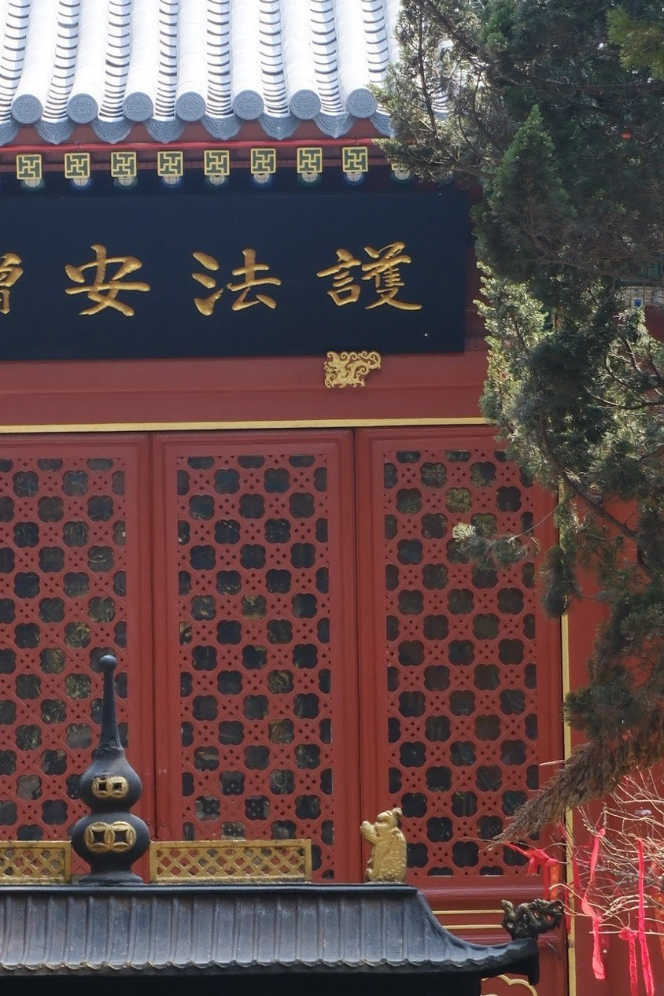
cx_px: 175
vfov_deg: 12.4
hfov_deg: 8.3
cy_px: 669
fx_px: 4565
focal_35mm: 165
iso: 320
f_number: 5.6
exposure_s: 1/170
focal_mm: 45
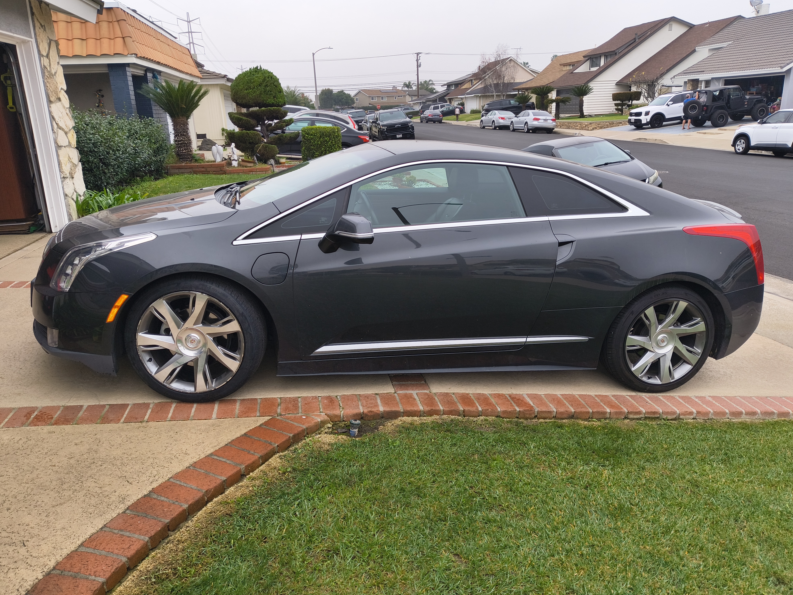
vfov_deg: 53.1
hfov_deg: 67.3
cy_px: 290
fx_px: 596
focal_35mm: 26
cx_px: 396
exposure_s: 1/360
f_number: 1.7
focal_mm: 4.68
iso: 100
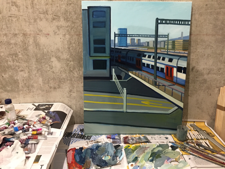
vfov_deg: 48.2
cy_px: 84
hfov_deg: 61.7
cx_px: 112
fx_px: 188
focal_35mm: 29
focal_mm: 4.15
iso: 250
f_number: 2.2
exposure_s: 1/33
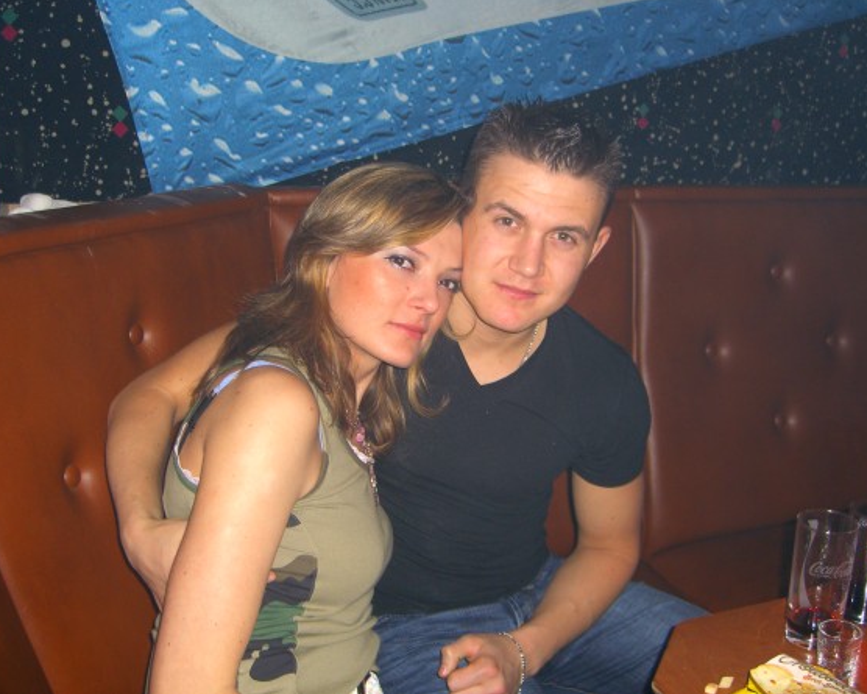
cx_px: 426
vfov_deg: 37.3
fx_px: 1027
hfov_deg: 45.8
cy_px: 345
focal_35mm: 40
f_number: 2.8
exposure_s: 1/60
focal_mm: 7.9
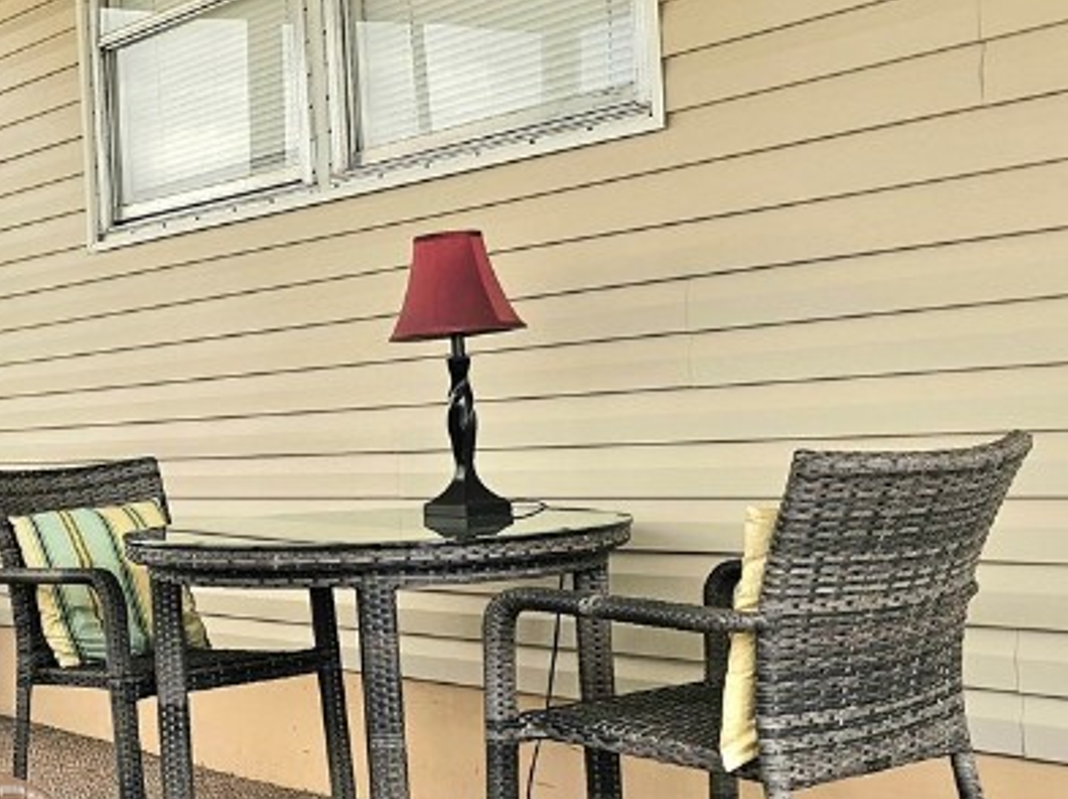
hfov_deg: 29.9
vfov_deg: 24.4
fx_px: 1849
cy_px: 432
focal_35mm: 60
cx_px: -19
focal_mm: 6.3
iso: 25
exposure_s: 1/120
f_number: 1.7
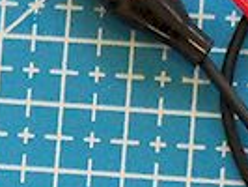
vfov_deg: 6.2
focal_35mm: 237
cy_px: 334
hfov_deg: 8.3
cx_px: 188
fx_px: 1699
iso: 320
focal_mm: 6.2
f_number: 3.5
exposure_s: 1/40
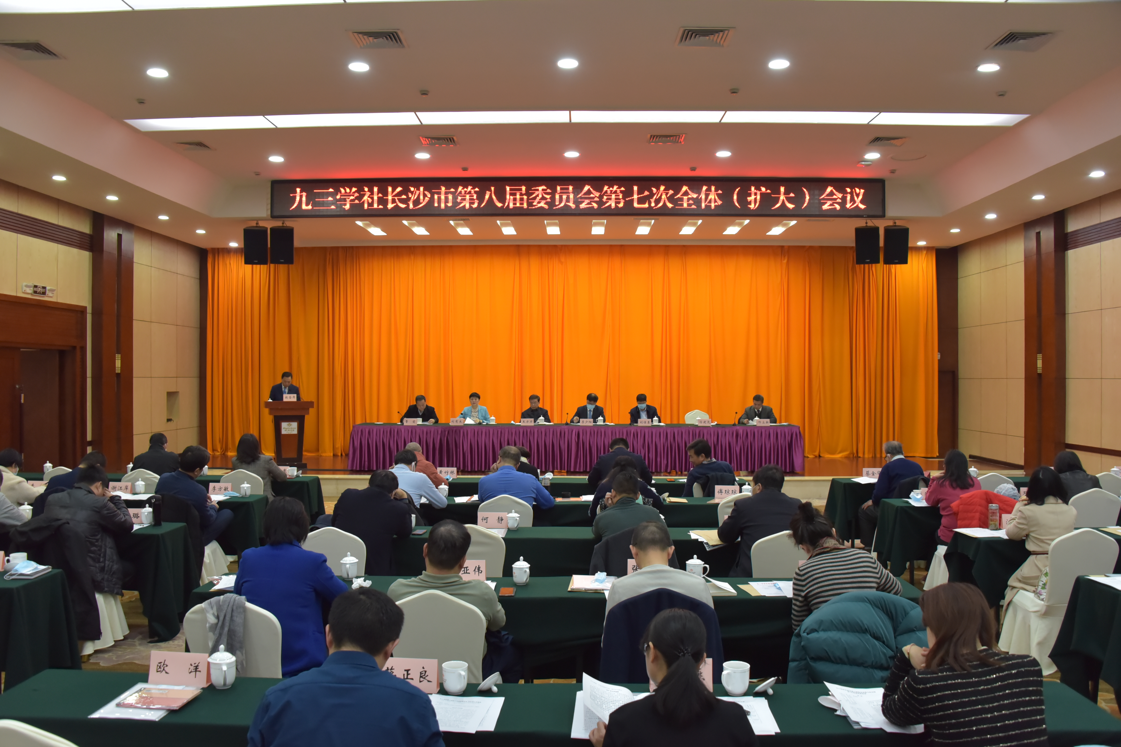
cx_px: 560
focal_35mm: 28
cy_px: 374
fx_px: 872
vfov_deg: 46.4
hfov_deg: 65.5
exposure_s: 1/80
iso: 2000
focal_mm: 28
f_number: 5.6
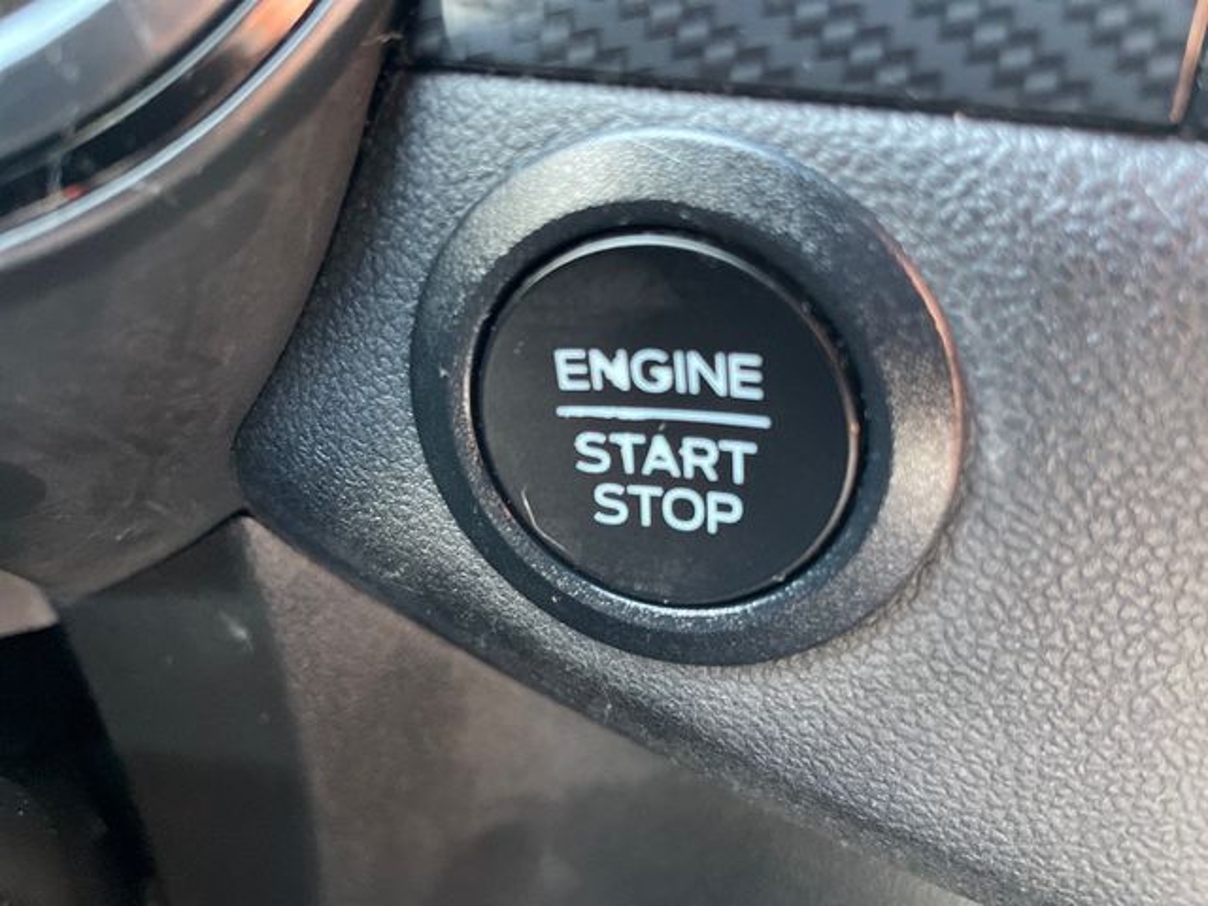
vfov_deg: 53.1
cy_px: 453
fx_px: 907
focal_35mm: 26
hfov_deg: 67.3
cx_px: 604
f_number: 1.6
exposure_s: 1/58
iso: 500
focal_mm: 4.2
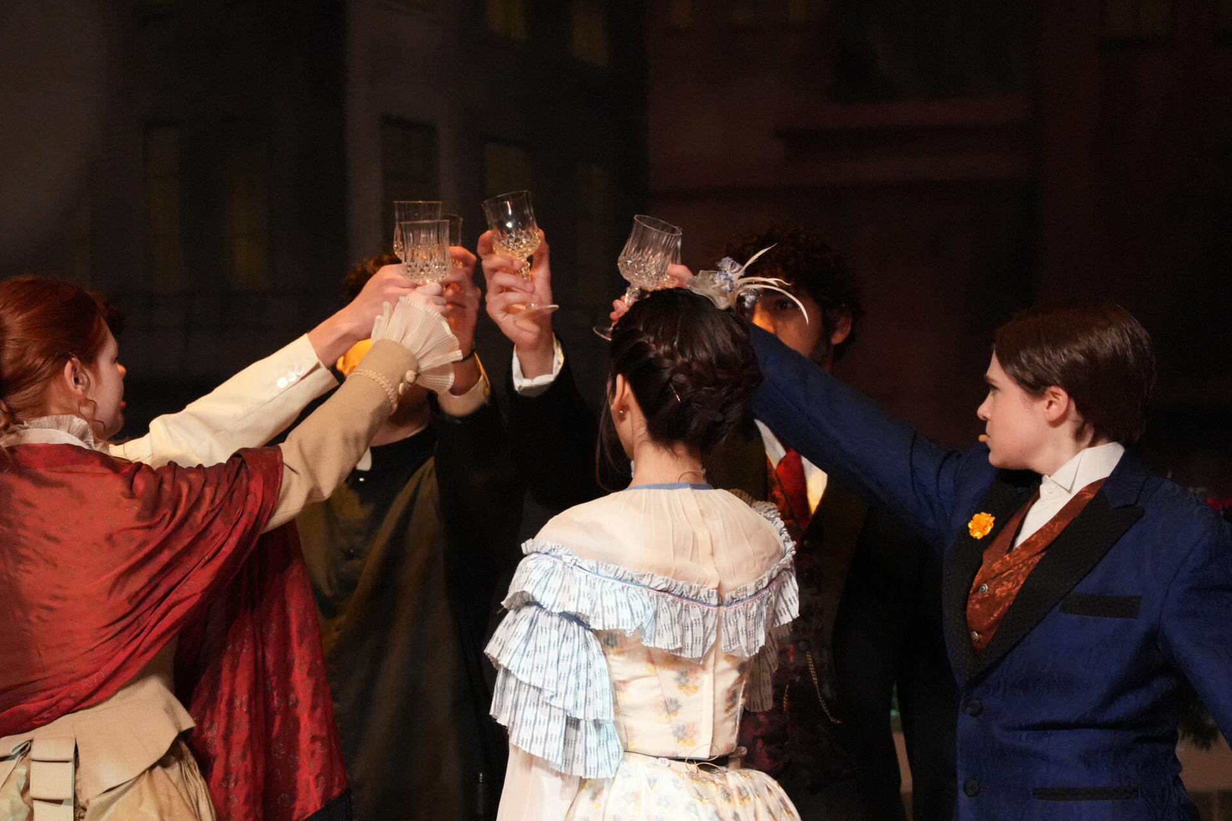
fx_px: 10572
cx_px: 515
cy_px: 525
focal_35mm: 309
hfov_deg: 6.7
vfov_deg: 4.4
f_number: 5.6
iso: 12800
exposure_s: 1/250
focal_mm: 230
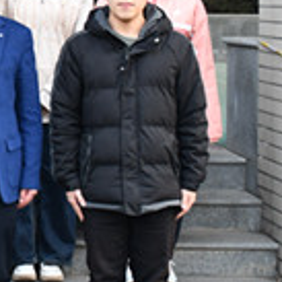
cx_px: -128
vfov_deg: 10.4
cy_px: 3
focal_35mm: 167
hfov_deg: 10.2
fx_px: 1539
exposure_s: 1/100
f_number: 4.5
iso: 320
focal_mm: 30
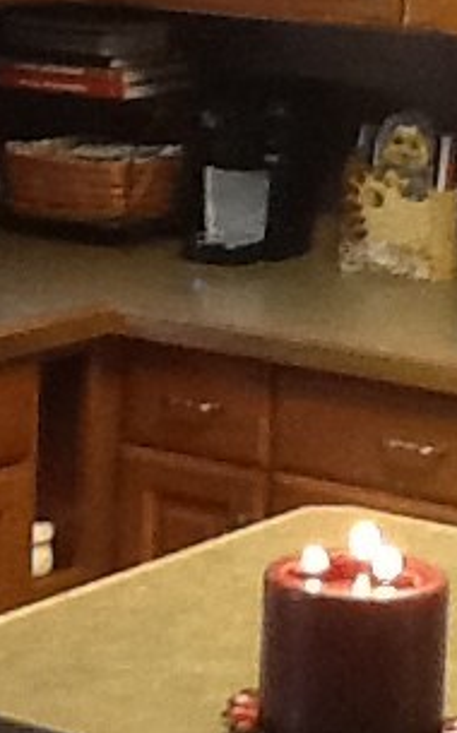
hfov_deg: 8.9
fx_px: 2936
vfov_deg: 14.2
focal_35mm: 147
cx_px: 168
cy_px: 298
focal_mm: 2.03
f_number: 2.4
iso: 200
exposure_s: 1/30
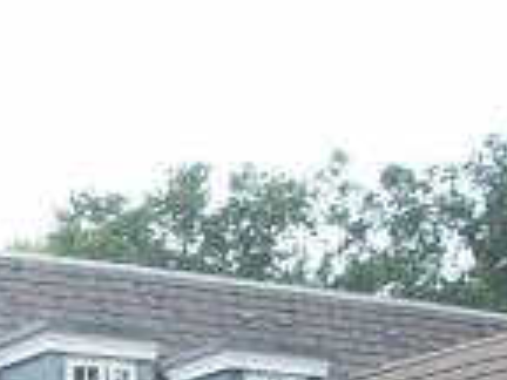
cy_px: 762
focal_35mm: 150
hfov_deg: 12.6
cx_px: -202
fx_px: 2197
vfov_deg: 9.3
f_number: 2.8
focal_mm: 6.2
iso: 80
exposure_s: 1/122
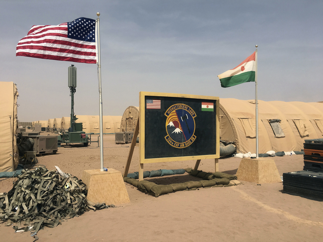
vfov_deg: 48.2
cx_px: 162
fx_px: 271
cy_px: 121
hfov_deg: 61.7
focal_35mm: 29
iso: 25
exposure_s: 1/2481
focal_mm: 4.15
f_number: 2.2
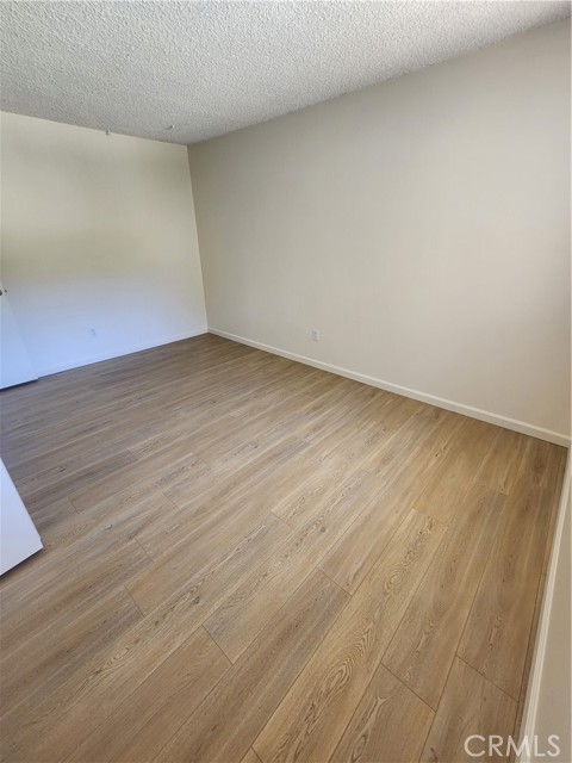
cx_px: 286
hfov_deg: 89.9
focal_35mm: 13
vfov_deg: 106.2
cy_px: 382
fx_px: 286
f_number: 2.2
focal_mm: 2.2
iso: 320
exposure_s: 1/40
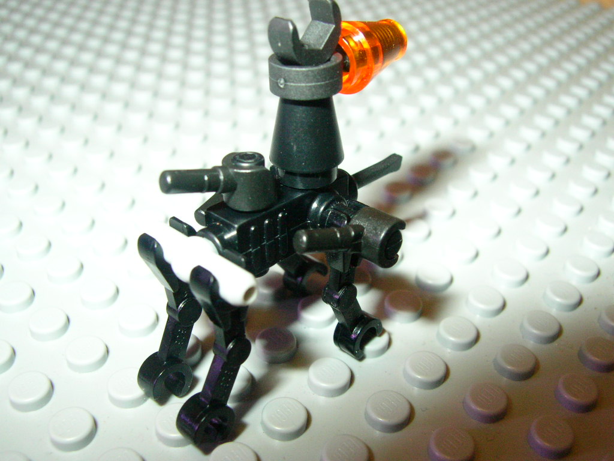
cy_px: 230
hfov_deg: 50.1
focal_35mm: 37
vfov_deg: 38.7
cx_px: 307
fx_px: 656
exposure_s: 1/60.1
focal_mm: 6.2
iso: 200
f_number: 3.8
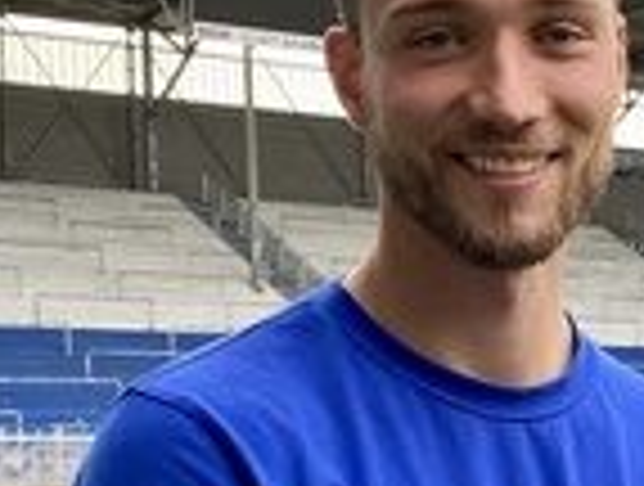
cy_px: 626
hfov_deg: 16.1
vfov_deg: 12.4
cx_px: 811
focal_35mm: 116
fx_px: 2164
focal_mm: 4.25
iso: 80
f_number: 1.8
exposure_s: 1/122
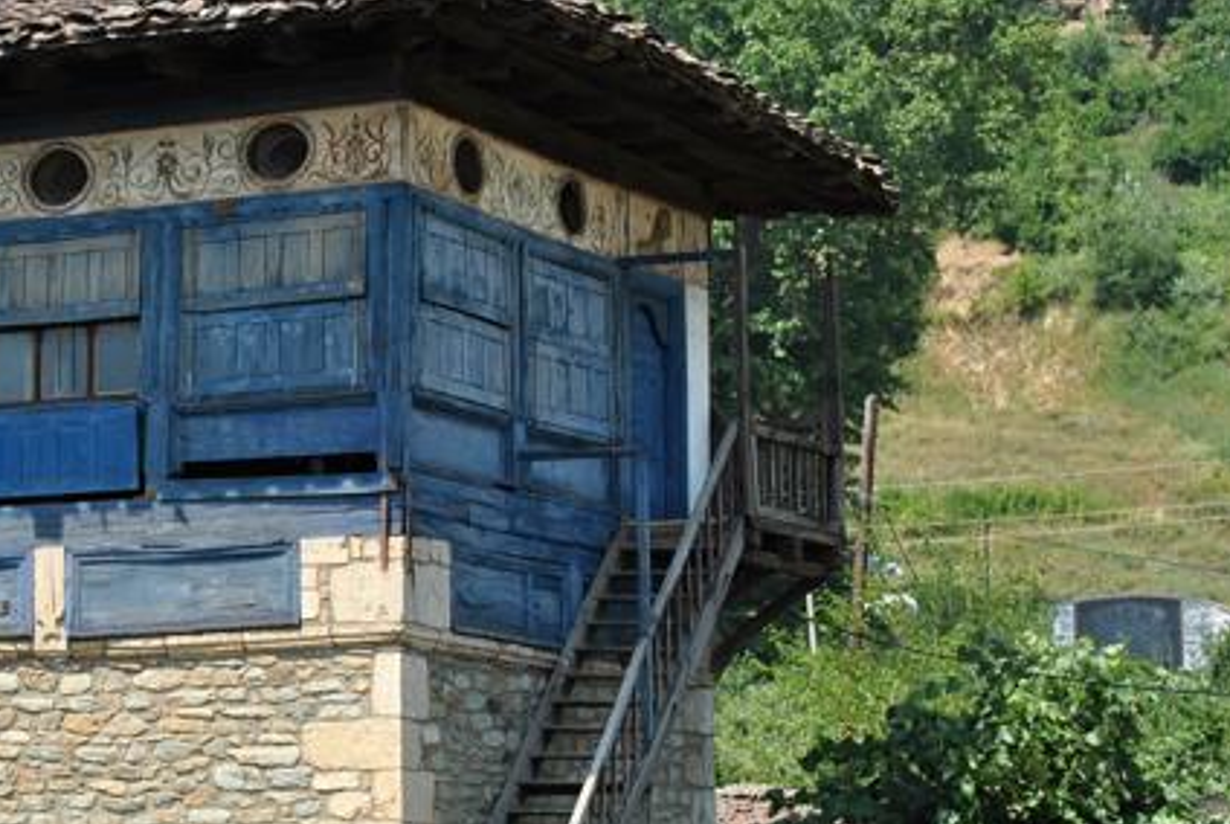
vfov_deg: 11.6
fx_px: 4071
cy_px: 451
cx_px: 203
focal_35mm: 119
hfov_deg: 17.0
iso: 100
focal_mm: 42
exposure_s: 1/200
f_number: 7.1
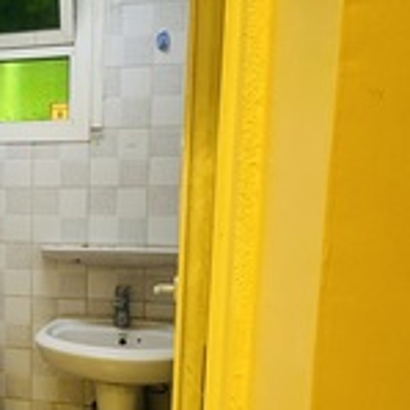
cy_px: 255
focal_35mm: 38
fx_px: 509
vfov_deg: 43.5
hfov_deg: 38.9
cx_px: 1
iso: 320
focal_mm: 2.22
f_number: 2.2
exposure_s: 1/120
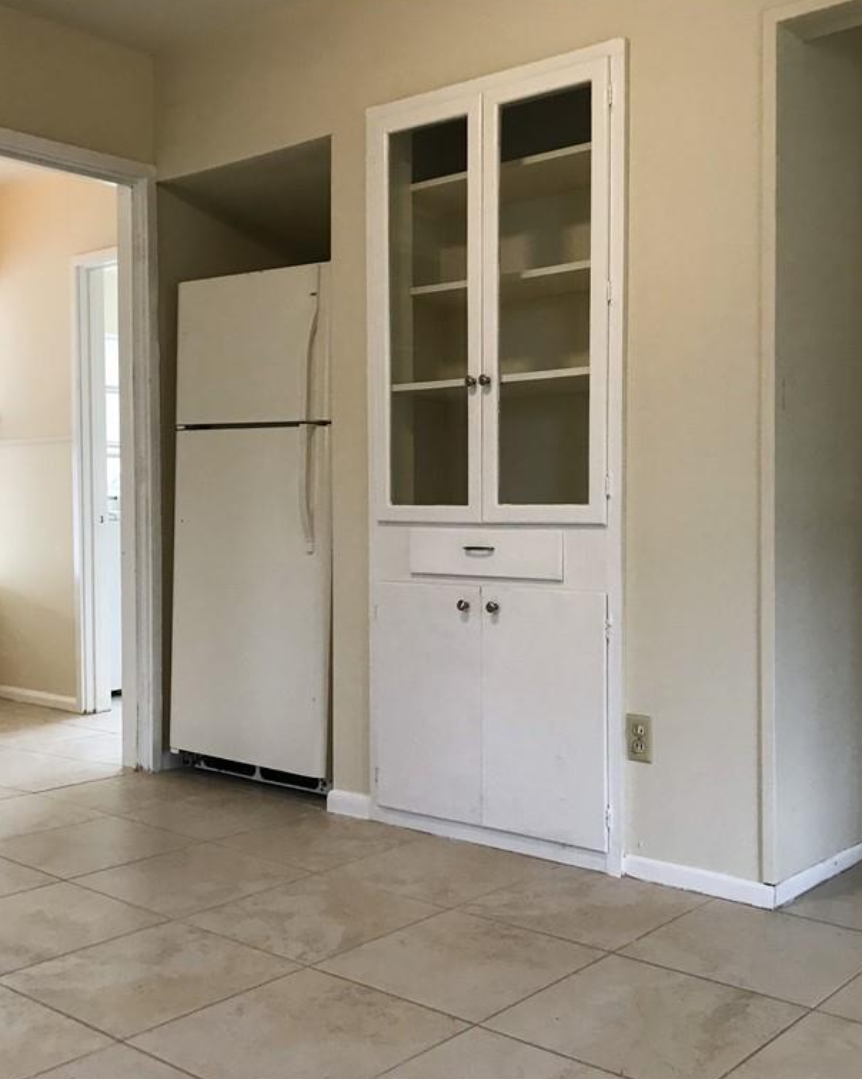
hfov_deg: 40.1
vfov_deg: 49.1
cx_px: 477
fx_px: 1181
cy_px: 537
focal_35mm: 37
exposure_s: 1/30
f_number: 1.8
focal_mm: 3.99
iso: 20
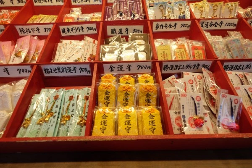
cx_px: 126
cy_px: 84
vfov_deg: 77.3
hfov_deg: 100.4
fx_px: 105
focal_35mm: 15
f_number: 4
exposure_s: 1/160
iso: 640
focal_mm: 10
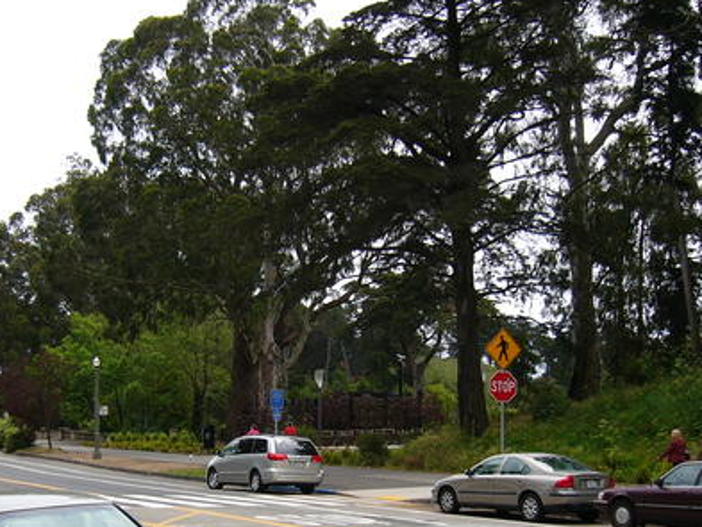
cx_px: 245
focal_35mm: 57
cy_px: 366
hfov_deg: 33.5
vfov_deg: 25.5
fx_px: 1156
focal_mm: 5.8
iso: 50
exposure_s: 1/800
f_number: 2.8
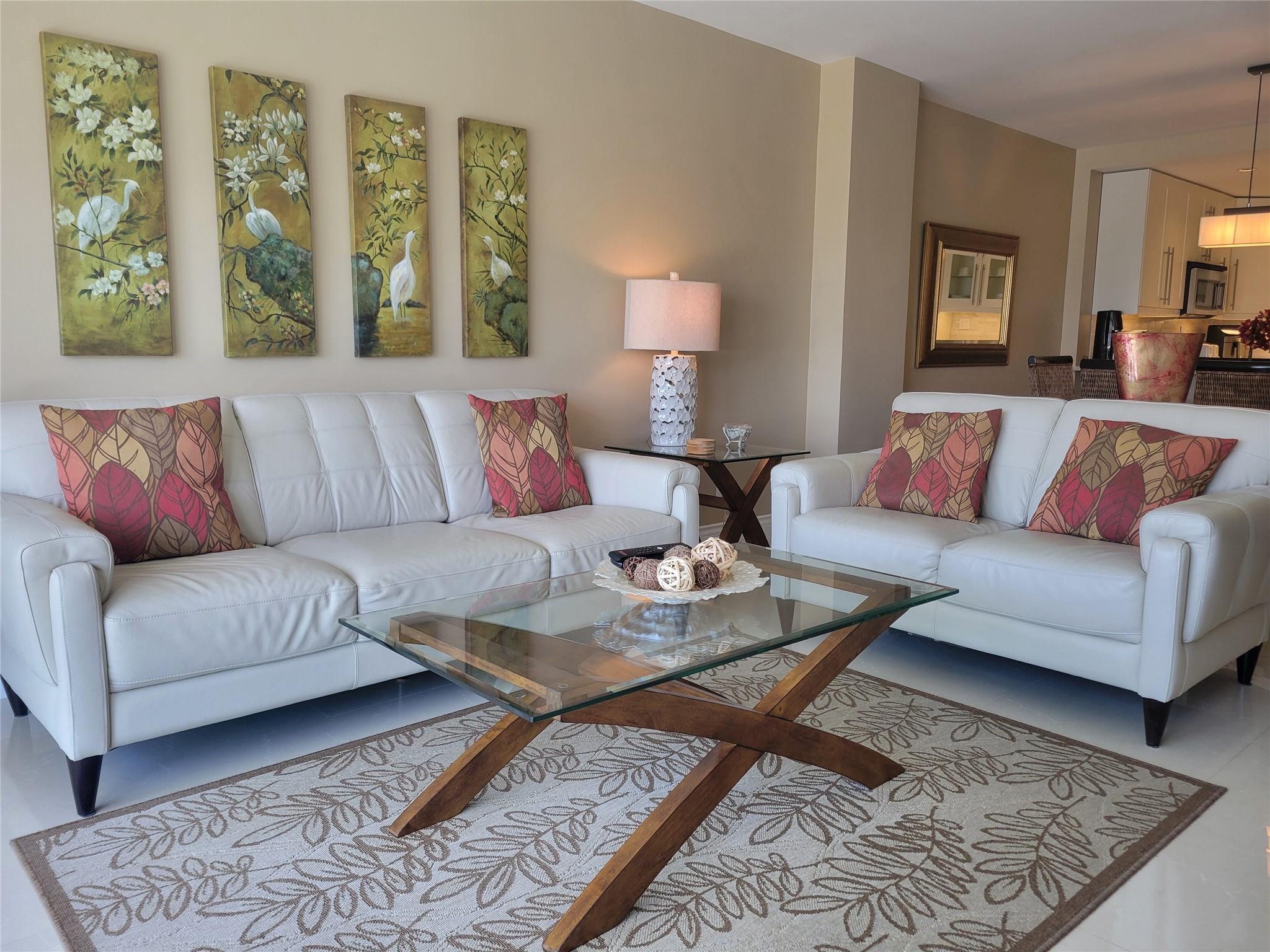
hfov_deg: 67.3
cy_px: 476
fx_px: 954
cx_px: 635
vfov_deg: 53.1
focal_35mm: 26
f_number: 1.8
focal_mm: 5.4
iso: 64
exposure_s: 1/120
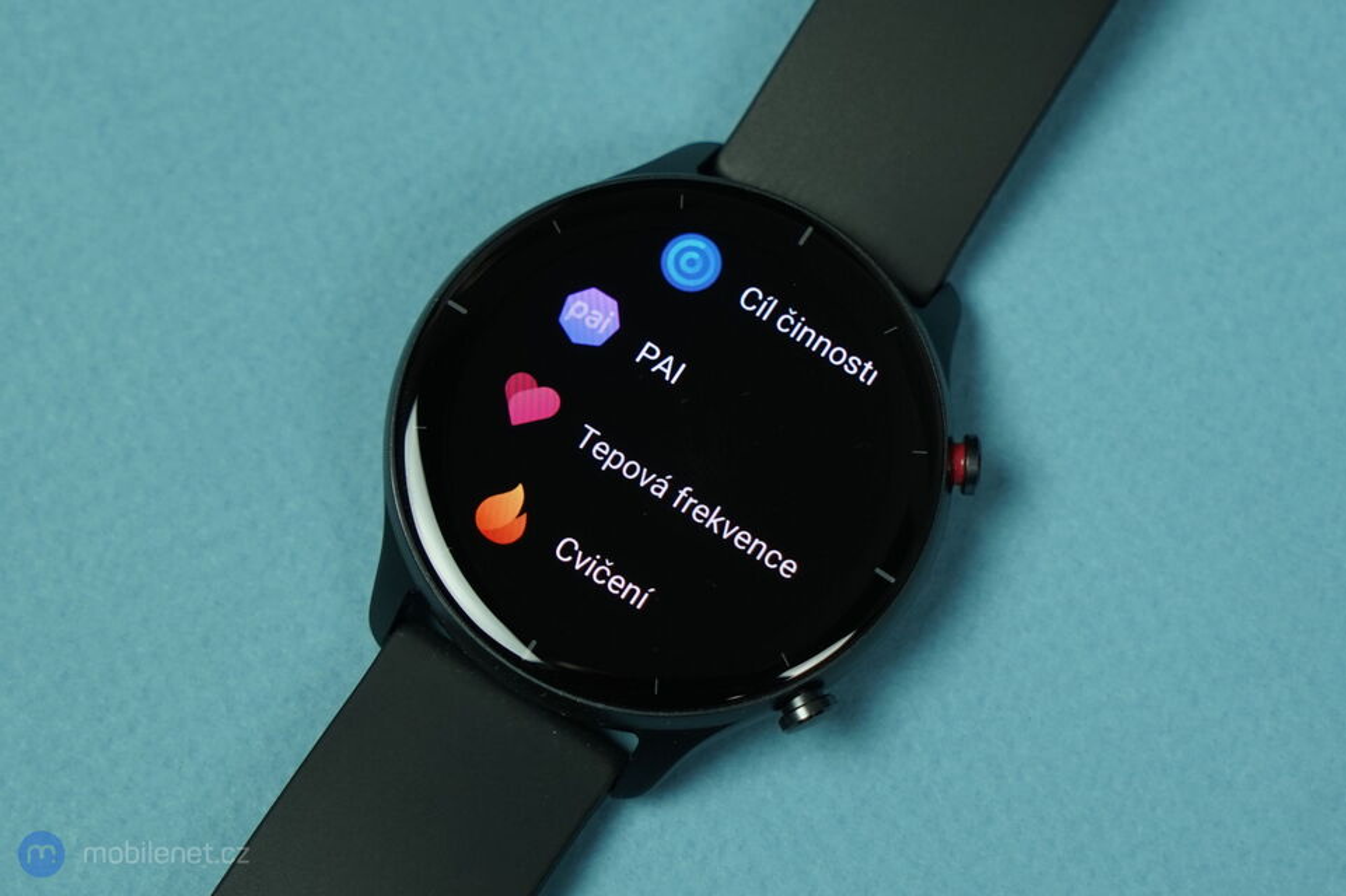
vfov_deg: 26.0
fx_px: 1943
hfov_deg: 38.2
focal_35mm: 52
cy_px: 448
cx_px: 673
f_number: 5.6
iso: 1000
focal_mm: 52
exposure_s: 1/200
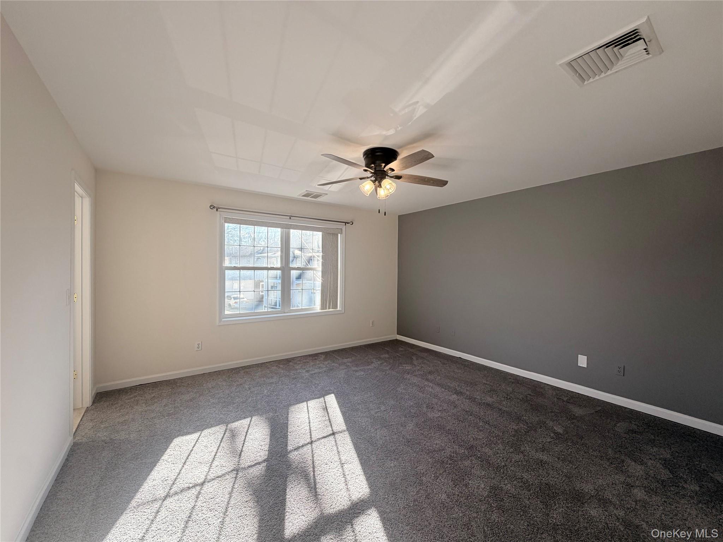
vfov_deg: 85.7
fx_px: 292
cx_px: 362
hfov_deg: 102.1
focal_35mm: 14
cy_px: 271
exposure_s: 1/121
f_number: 2.2
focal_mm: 2.22
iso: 64
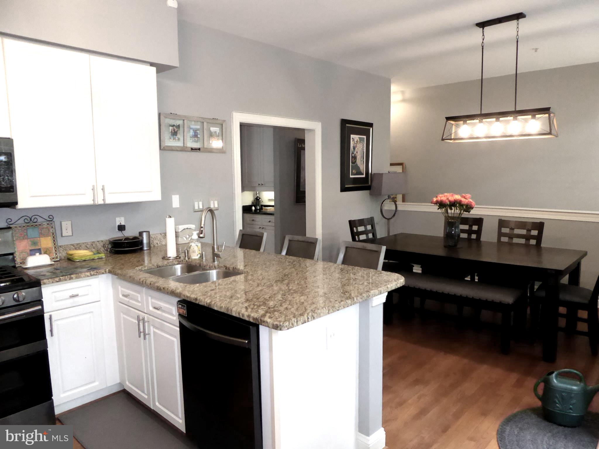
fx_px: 433
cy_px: 224
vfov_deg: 54.9
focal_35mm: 25
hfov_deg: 69.4
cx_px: 300
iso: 800
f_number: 3.3
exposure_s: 1/60
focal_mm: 4.3
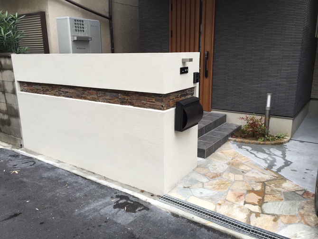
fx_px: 267
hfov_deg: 61.6
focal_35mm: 29
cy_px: 120
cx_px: 159
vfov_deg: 48.3
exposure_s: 1/120
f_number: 2.2
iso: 50
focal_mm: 4.15
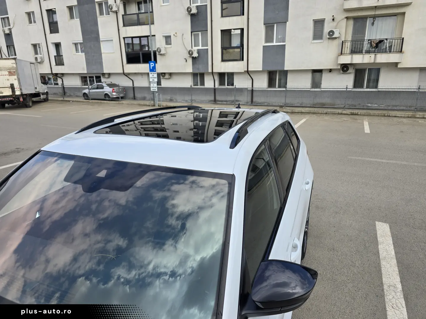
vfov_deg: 58.9
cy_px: 160
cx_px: 213
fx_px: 283
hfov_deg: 73.9
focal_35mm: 23
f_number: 1.7
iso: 12
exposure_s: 1/430
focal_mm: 6.3
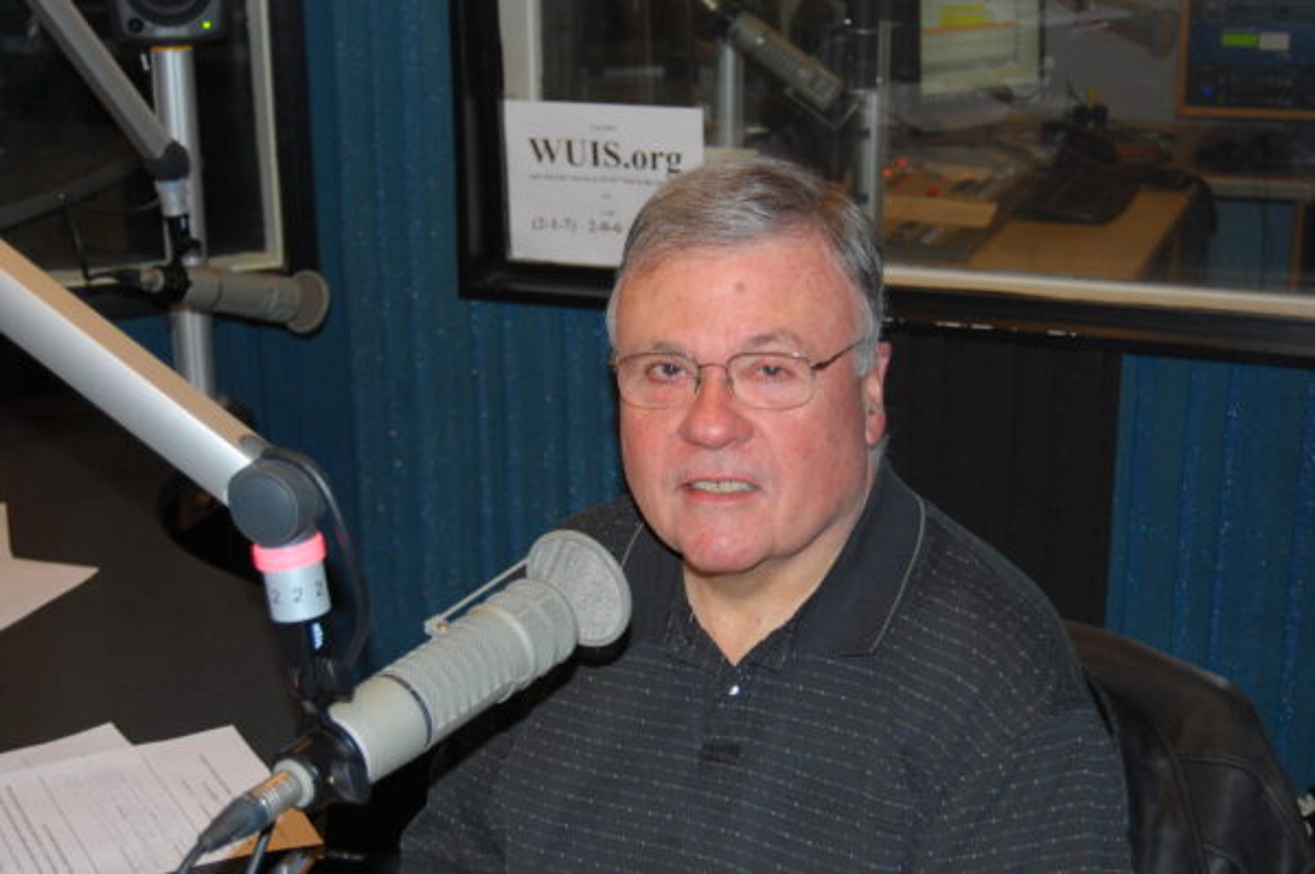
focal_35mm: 57
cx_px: 658
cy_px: 437
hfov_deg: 35.1
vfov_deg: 23.7
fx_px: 2080
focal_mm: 38
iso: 400
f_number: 4.8
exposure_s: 1/60
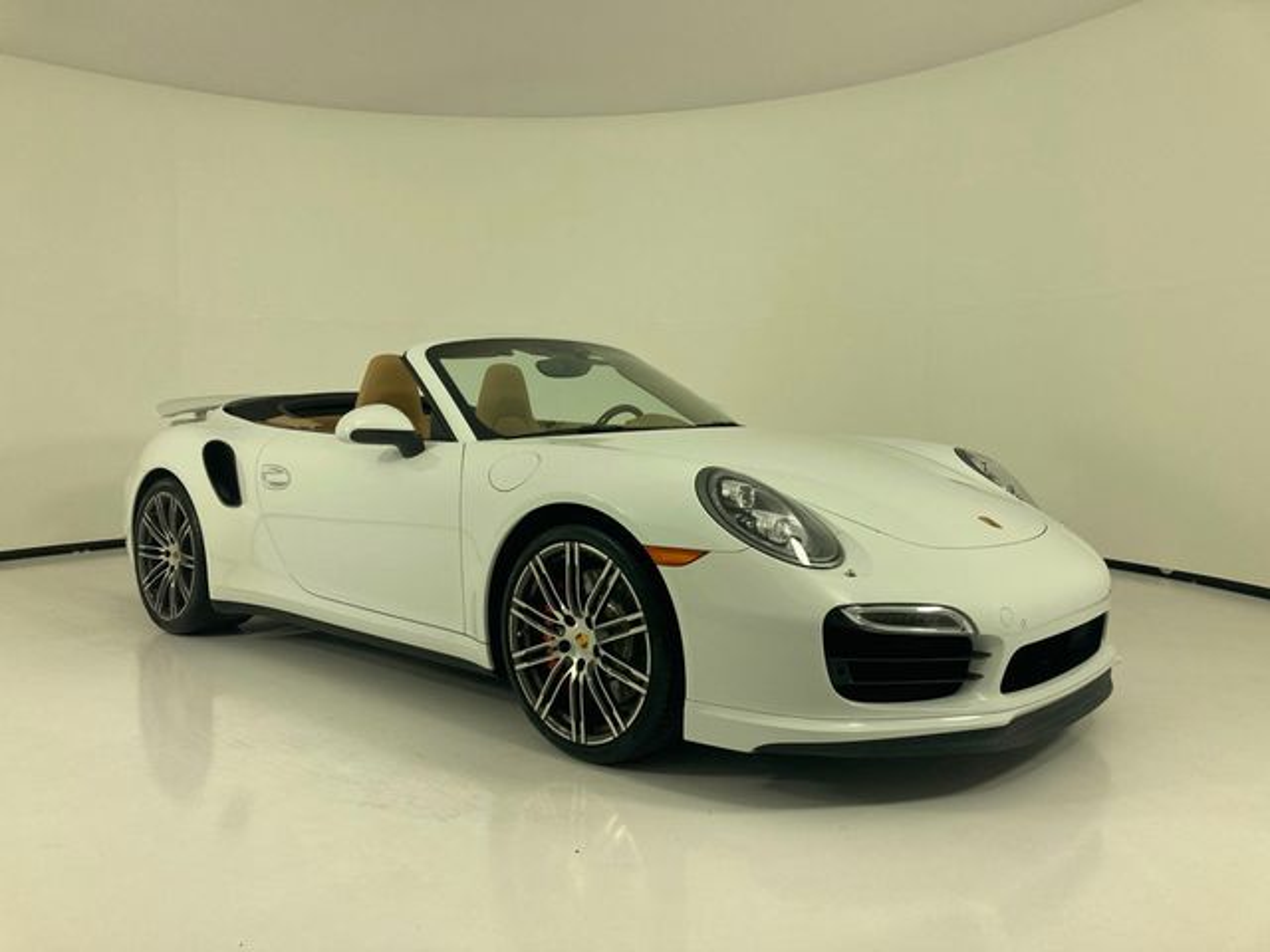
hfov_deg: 63.4
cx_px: 635
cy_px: 476
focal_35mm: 28
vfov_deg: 49.7
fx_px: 1027
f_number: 1.8
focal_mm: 3.99
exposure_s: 1/505
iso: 20
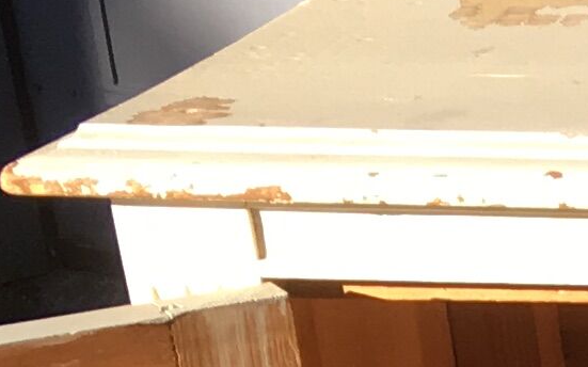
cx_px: 1310
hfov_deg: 8.6
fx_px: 3605
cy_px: 1384
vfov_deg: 5.3
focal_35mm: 225
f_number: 2.2
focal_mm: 4.15
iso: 25
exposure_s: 1/437
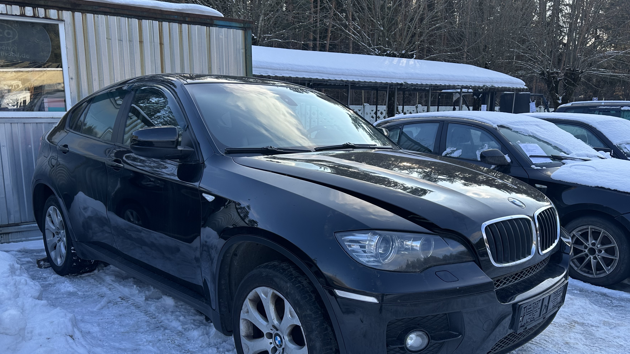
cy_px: 207
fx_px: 501
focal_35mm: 30
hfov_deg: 64.2
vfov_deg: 38.8
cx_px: 335
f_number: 1.78
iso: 80
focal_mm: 6.86
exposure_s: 1/935
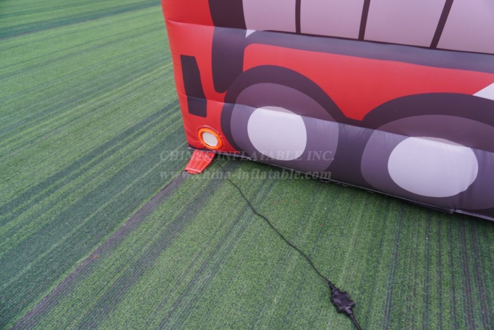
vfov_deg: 53.1
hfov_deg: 73.7
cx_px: 247
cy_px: 165
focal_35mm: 24
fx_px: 329
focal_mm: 16
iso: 100
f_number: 4.5
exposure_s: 1/50
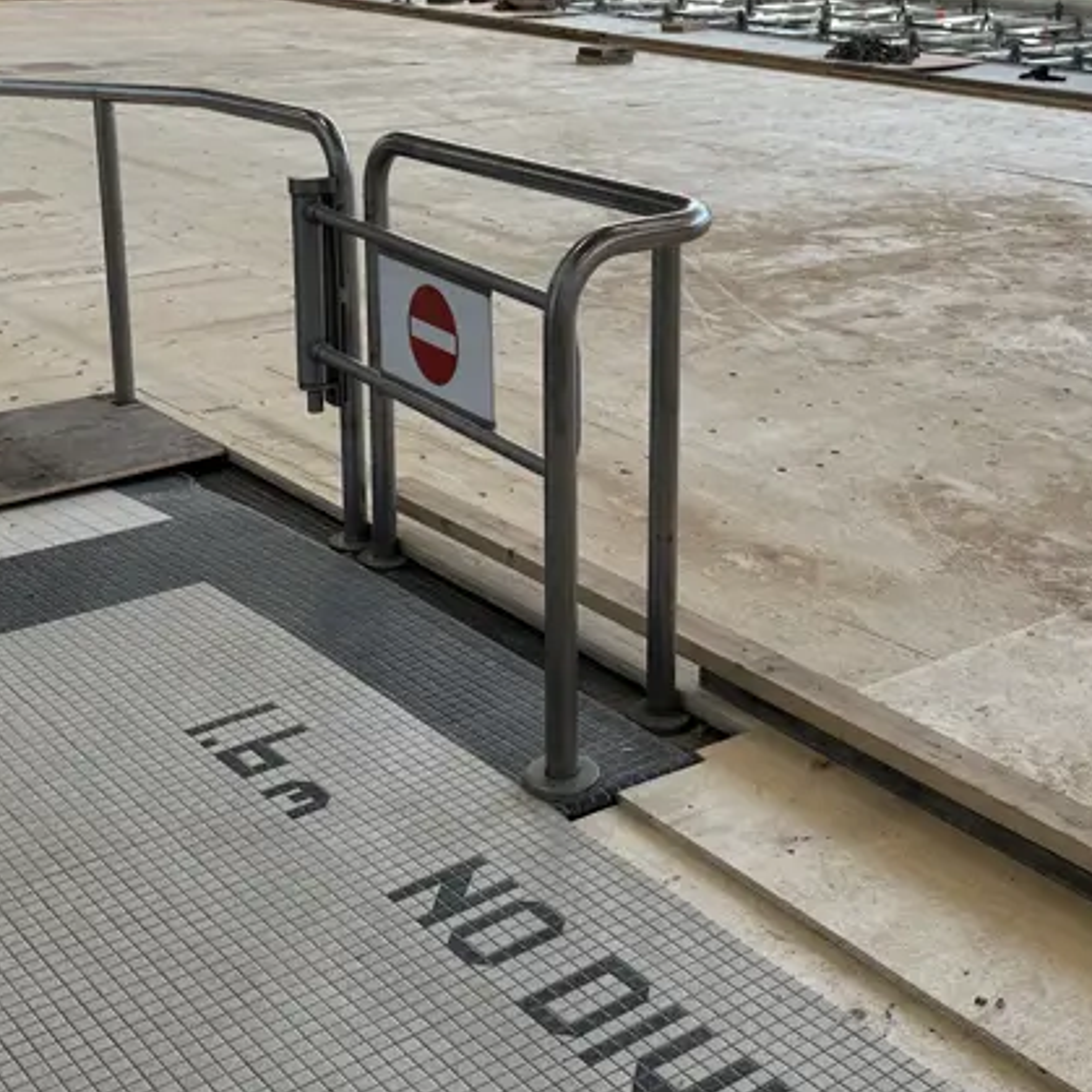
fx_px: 1820
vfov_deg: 33.0
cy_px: 341
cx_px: 659
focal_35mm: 51
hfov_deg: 33.3
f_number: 1.78
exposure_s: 1/464
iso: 80
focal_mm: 6.86
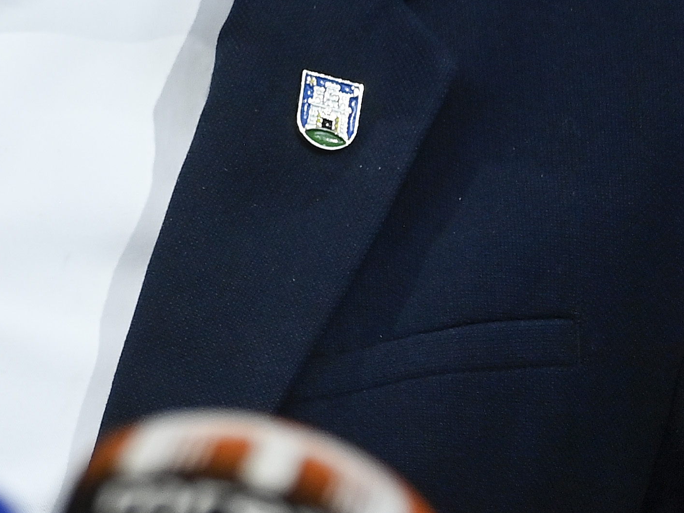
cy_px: -276
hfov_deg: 4.2
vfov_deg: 3.1
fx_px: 9325
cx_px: -478
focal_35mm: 472
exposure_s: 1/640
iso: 1000
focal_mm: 125
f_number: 2.8
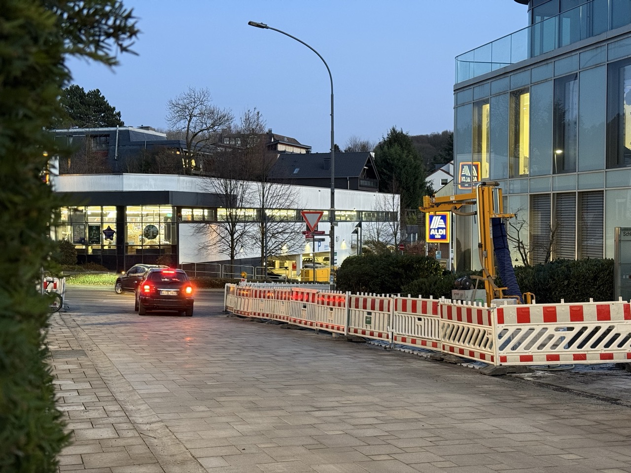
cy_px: 236
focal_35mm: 48
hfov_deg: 39.7
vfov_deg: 30.3
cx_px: 316
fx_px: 875
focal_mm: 6.76
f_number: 1.78
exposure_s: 1/33
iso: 320
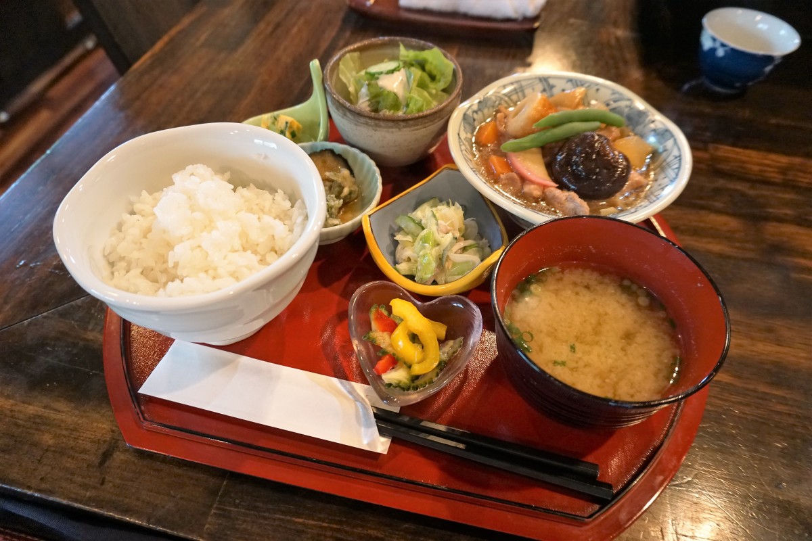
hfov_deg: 73.7
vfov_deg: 53.1
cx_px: 406
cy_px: 270
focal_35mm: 24
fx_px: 541
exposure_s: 1/60
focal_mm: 16
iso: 1600
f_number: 4
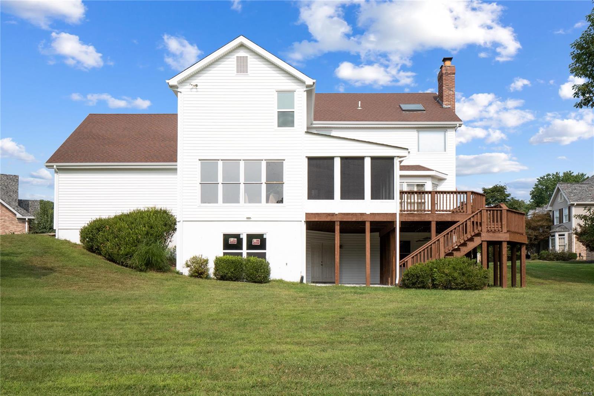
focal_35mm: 30
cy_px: 198
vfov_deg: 43.6
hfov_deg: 61.9
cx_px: 297
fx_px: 495
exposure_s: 1/250
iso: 400
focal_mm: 15
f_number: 10
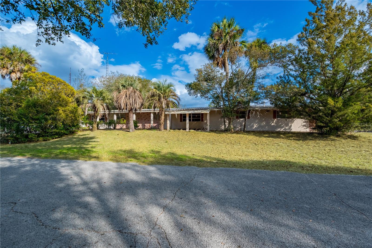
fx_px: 145
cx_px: 186
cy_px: 124
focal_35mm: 14
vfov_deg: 81.2
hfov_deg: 104.2
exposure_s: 1/5000
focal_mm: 14
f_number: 8
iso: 400
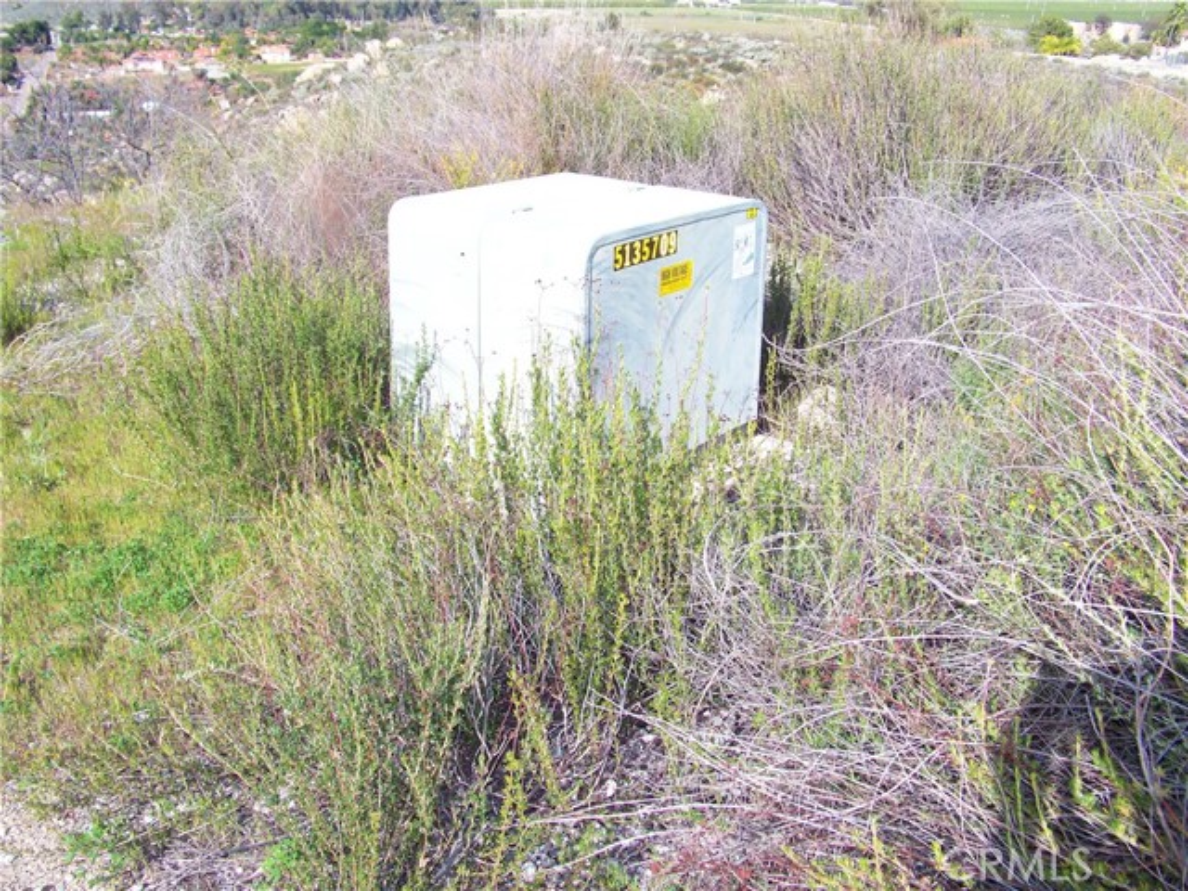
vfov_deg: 42.9
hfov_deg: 55.4
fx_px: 1133
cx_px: 594
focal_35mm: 33
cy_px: 446
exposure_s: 1/400
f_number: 3.6
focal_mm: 5.85
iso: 64
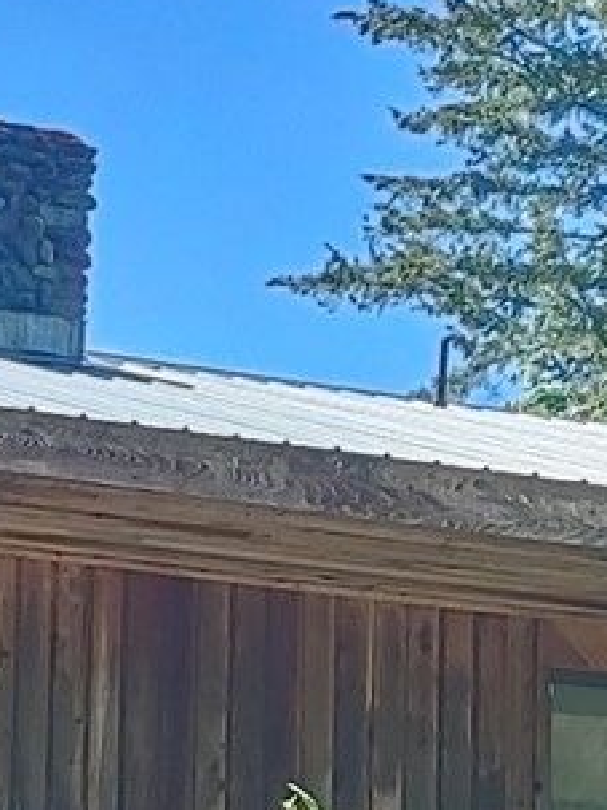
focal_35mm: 182
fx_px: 4258
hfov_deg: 7.9
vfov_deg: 10.6
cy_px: 1053
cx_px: -414
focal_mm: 4.81
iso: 50
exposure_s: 1/344
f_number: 1.8
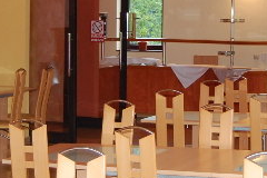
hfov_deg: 15.8
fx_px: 964
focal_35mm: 130
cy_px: 27
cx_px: 154
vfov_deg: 10.5
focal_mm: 26
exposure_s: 1/60
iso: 400
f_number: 4.2
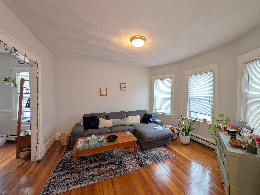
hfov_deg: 106.0
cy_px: 98
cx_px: 140
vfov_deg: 89.9
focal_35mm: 13
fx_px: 98
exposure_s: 1/40
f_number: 1.95
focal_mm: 2.23
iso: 130
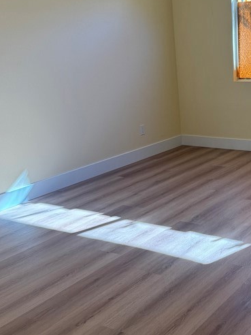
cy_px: 187
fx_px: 483
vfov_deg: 38.1
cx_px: 224
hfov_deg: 28.1
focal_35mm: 50
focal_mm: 6.76
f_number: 1.78
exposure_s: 1/221
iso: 80
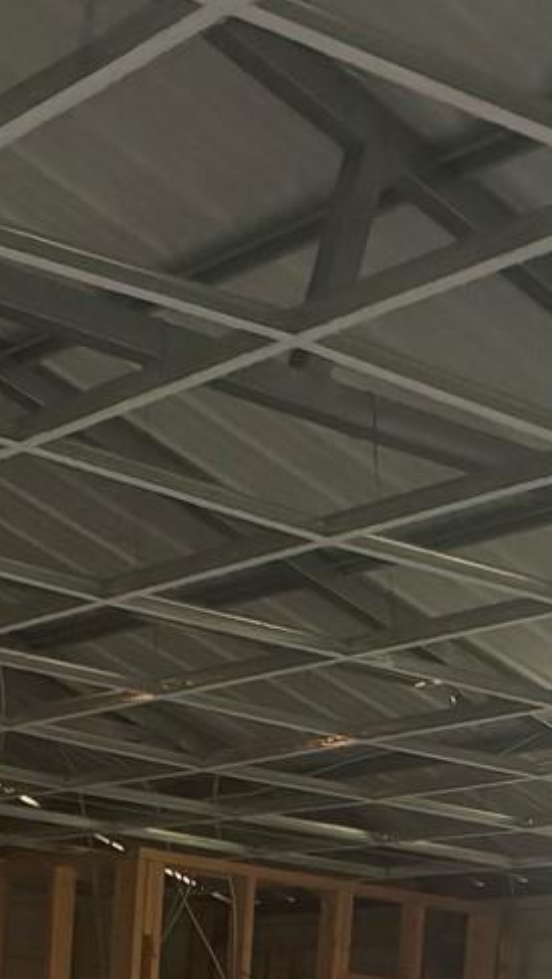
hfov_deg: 14.0
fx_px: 2234
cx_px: 141
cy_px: 1168
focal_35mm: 86
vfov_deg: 22.8
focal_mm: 6.76
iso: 1000
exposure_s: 1/36
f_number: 1.78
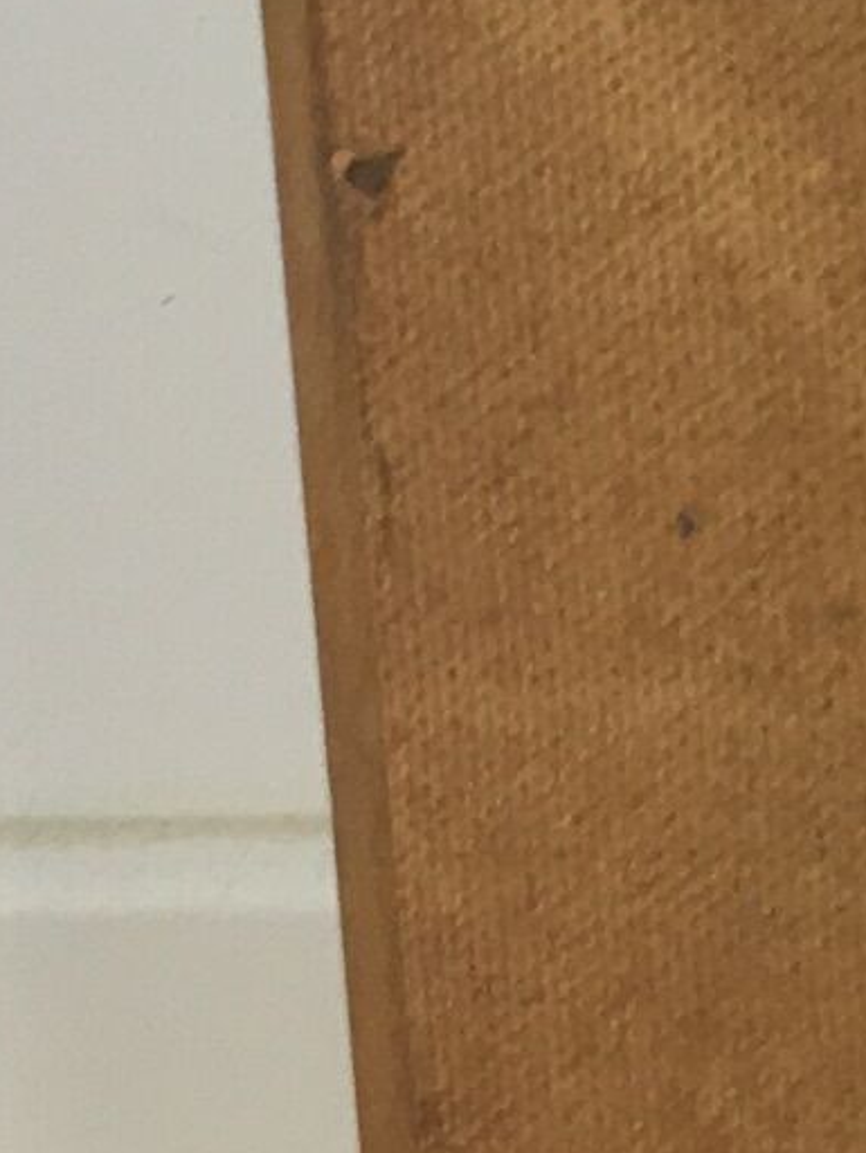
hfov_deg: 6.3
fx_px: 7602
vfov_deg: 8.2
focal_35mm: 228
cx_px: 2011
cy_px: -1286
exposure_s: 1/33
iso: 32
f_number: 2.2
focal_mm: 4.15
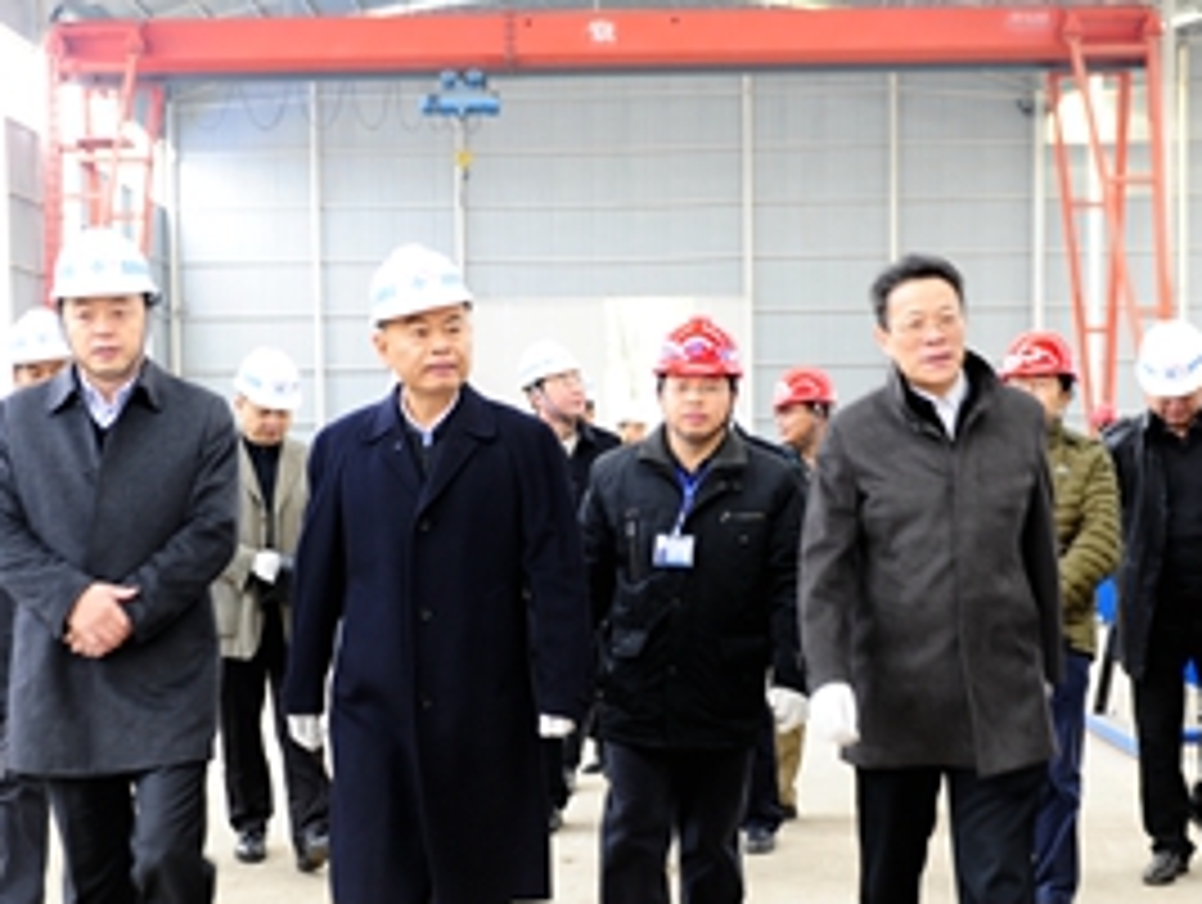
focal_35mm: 55
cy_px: 585
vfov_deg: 26.5
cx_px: 599
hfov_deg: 34.9
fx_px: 1912
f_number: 3.2
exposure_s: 1/40
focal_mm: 34
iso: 500
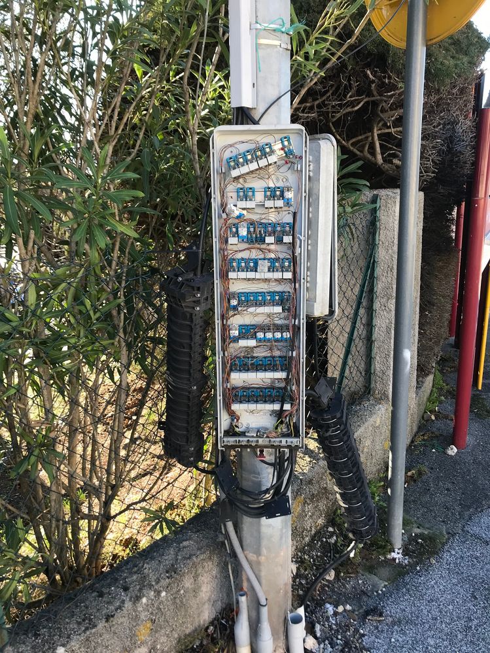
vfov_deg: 63.5
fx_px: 529
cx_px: 245
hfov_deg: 49.7
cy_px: 326
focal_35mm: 28
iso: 20
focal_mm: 3.99
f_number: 1.8
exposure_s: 1/215
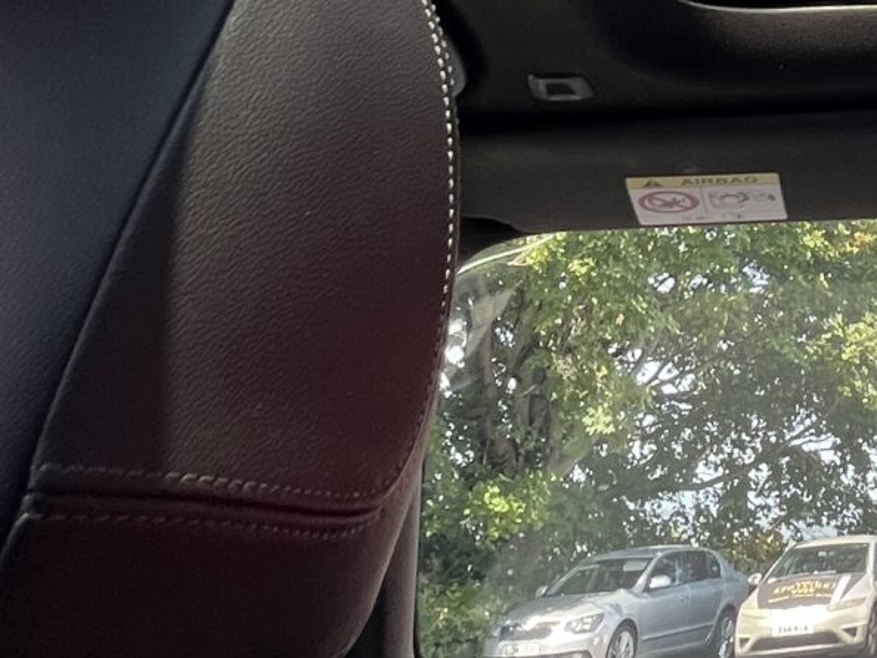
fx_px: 1419
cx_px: 1194
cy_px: -521
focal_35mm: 56
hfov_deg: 27.5
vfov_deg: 19.6
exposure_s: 1/244
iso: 64
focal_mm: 1.57
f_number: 1.8
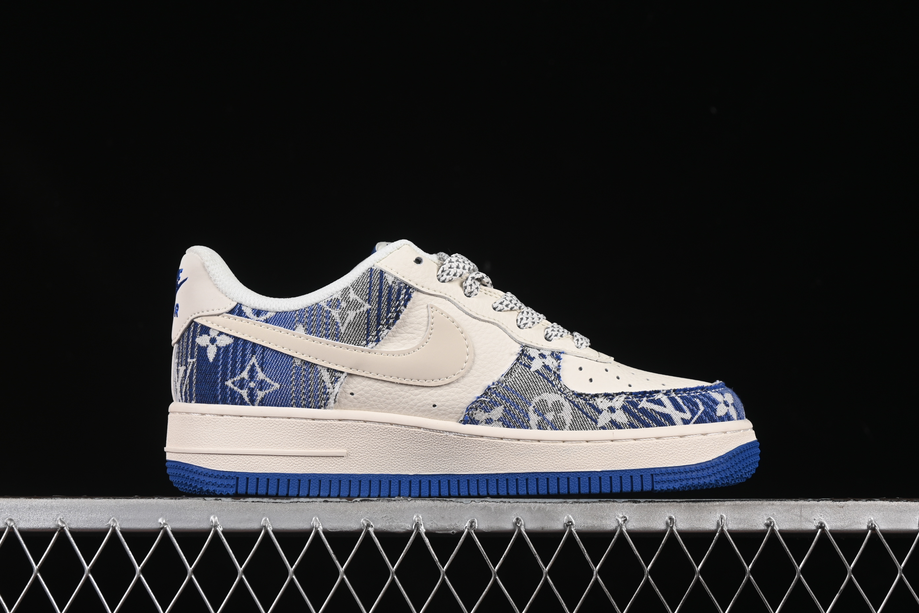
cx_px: 460
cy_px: 306
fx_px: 1914
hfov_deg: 27.0
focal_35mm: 75
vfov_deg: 18.2
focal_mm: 50
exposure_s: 1/80
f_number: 8
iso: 160
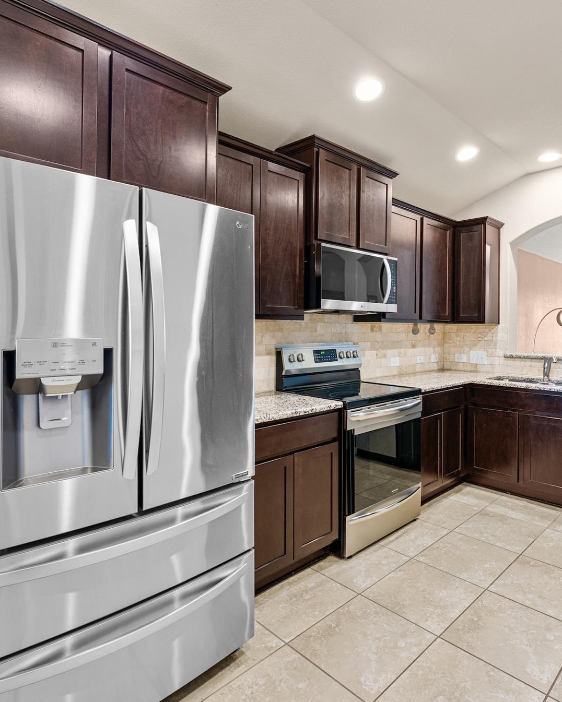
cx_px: 374
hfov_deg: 64.2
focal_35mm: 21
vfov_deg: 78.0
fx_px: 434
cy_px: 347
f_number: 6.3
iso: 320
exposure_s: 1/2
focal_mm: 14.6
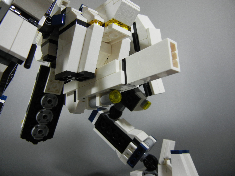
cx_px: 118
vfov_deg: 46.8
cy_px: 88
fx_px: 204
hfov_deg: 60.0
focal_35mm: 30
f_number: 3.5
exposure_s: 1/80.7
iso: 400
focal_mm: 5.4
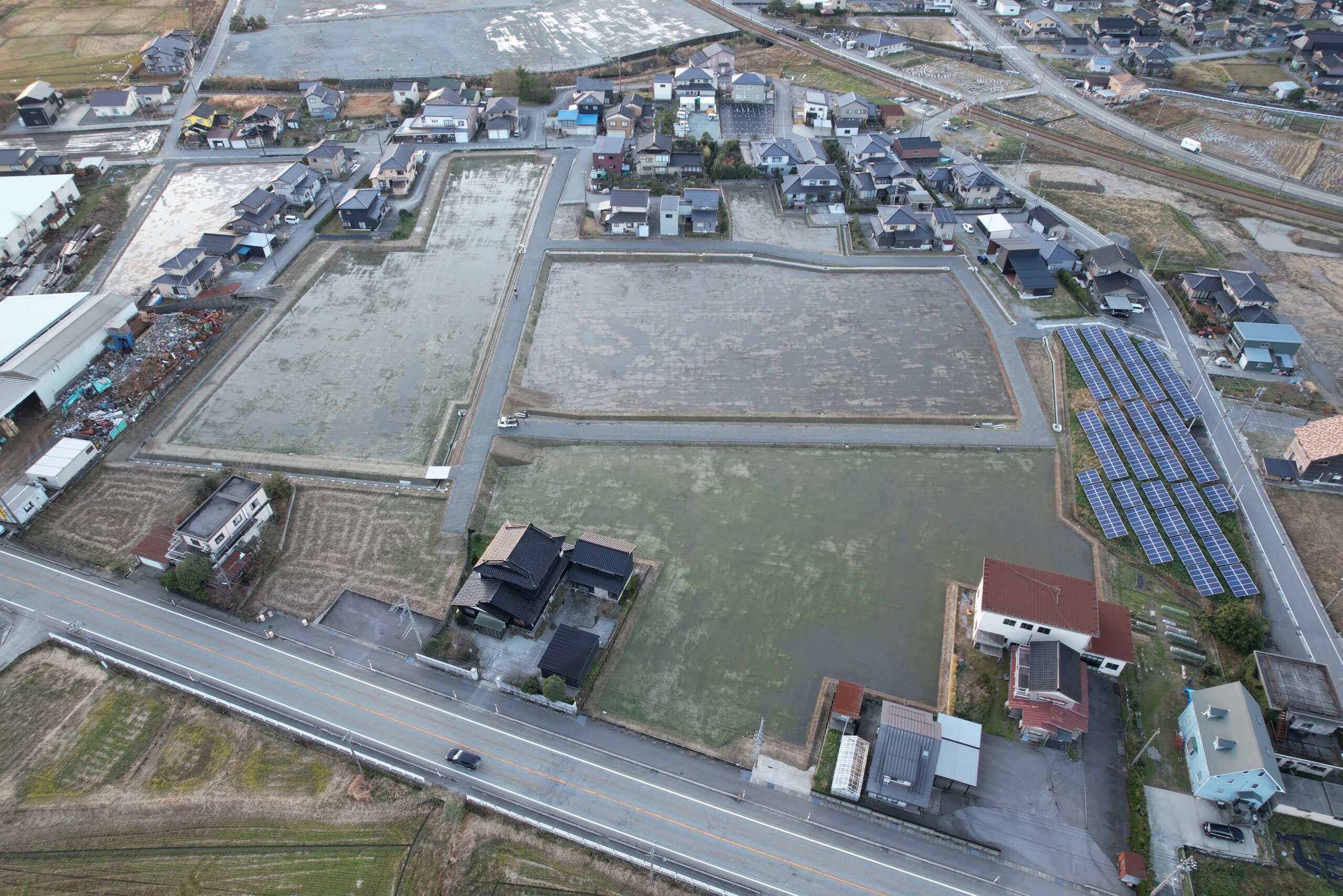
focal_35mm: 22
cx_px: 672
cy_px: 448
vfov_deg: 57.2
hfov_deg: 78.6
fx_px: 821
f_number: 2.8
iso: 100
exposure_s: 1/50
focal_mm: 8.38
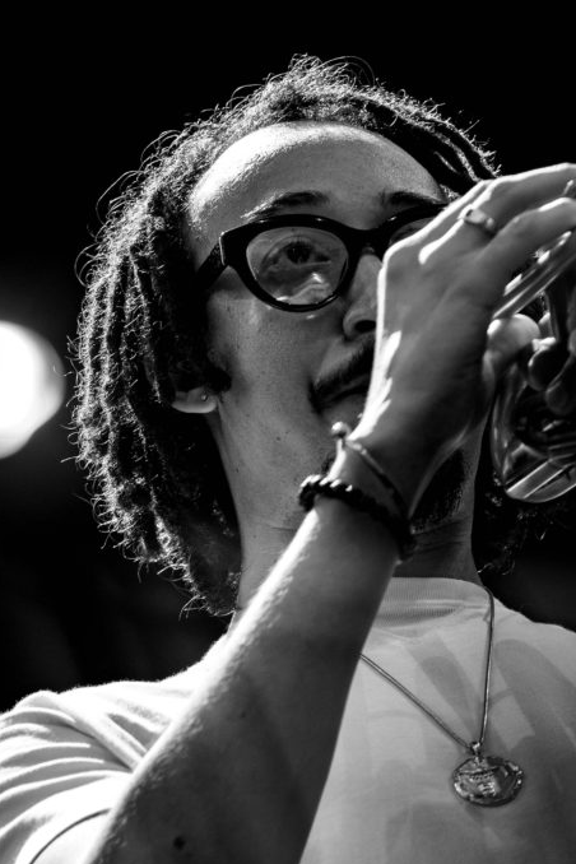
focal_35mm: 305
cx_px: 338
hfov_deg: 4.5
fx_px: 7319
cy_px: 646
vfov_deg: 6.7
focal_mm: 135
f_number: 3.5
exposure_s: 1/200
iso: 400
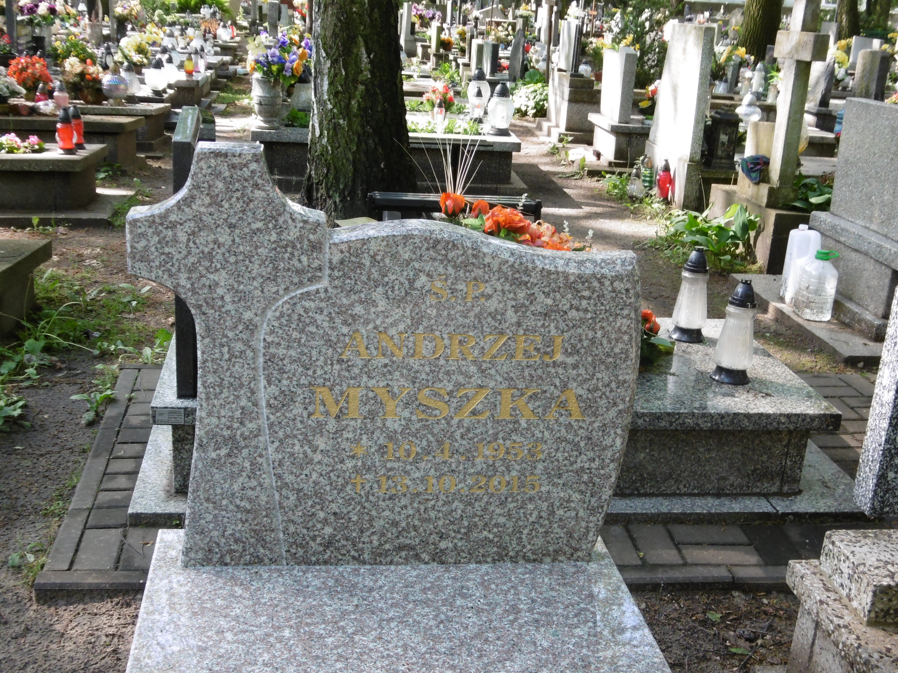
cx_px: 443
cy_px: 386
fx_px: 1219
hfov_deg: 40.4
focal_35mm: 47
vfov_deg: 30.8
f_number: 3.7
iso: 100
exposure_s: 1/60
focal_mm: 6.8
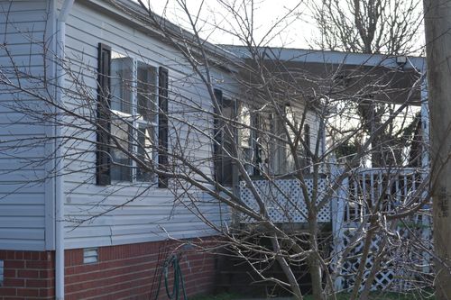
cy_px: 150
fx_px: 1033
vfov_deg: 16.5
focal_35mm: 82
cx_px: 226
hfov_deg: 24.6
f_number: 6.3
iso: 100
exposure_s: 1/160
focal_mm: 55
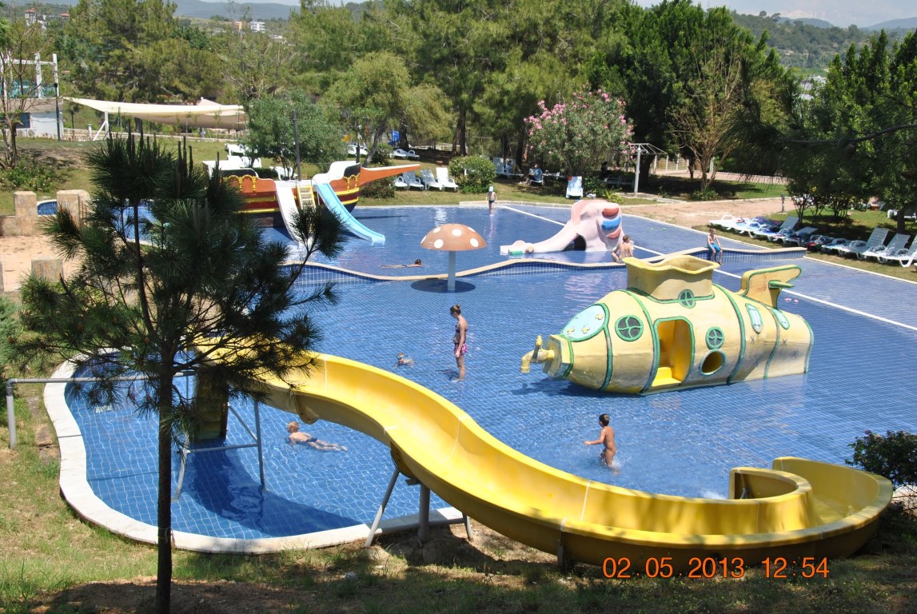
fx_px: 995
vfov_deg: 34.3
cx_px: 458
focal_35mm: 39
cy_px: 307
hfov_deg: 49.5
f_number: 8
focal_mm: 26
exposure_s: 1/250
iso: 100
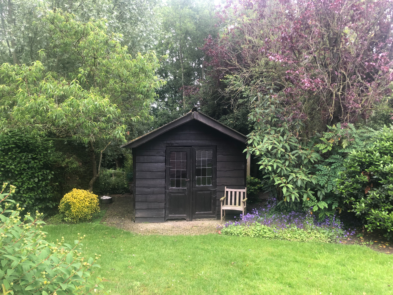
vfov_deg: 49.7
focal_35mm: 28
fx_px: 318
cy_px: 148
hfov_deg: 63.4
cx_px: 196
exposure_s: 1/100
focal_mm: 3.99
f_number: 1.8
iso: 32
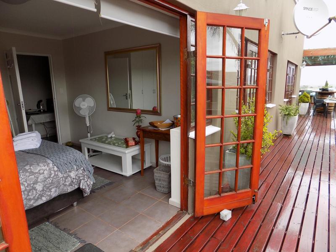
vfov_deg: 58.9
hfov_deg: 73.9
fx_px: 223
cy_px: 126
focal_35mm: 23
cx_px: 168
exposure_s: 1/100
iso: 80
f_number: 3.1
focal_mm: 4
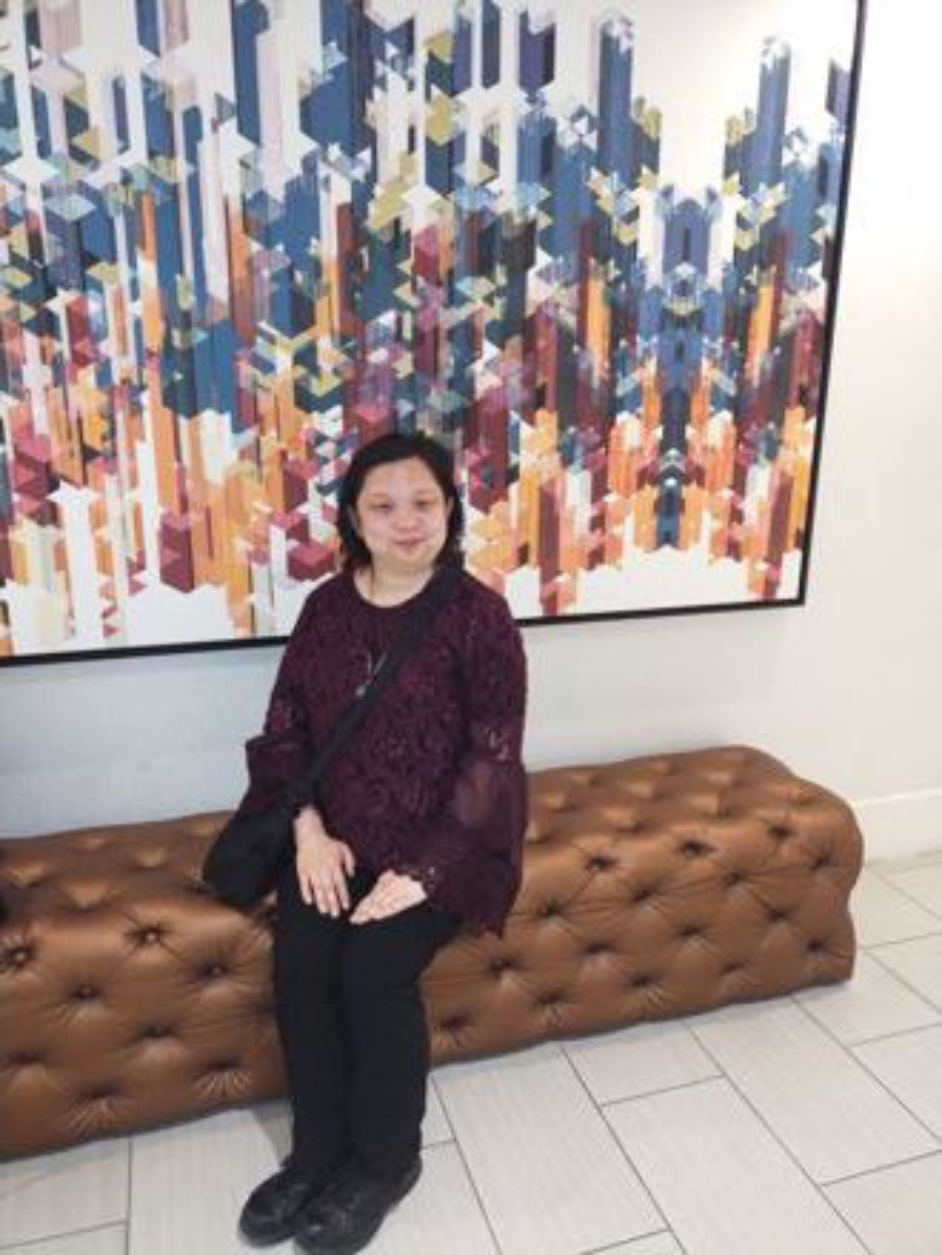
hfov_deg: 54.9
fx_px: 907
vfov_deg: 69.4
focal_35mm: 25
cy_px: 628
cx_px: 471
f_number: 1.7
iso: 400
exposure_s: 1/41.2
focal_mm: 4.71
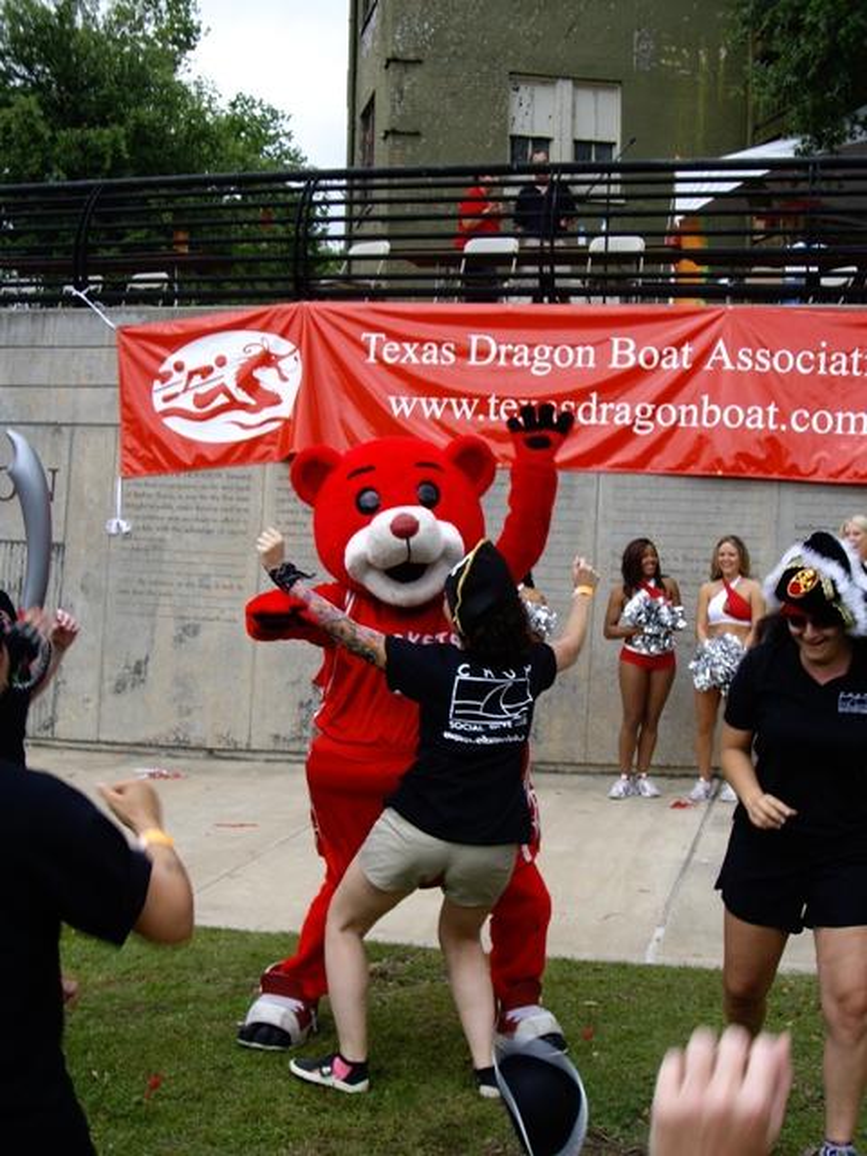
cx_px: 434
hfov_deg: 30.9
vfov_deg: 40.4
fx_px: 1570
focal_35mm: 47
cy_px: 578
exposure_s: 1/80
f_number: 4.8
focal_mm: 7.6
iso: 50
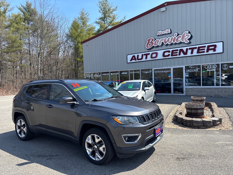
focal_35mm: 26
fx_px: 175
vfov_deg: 53.1
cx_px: 116
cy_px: 88
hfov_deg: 67.3
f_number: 1.6
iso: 50
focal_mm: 5.96
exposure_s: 1/1344
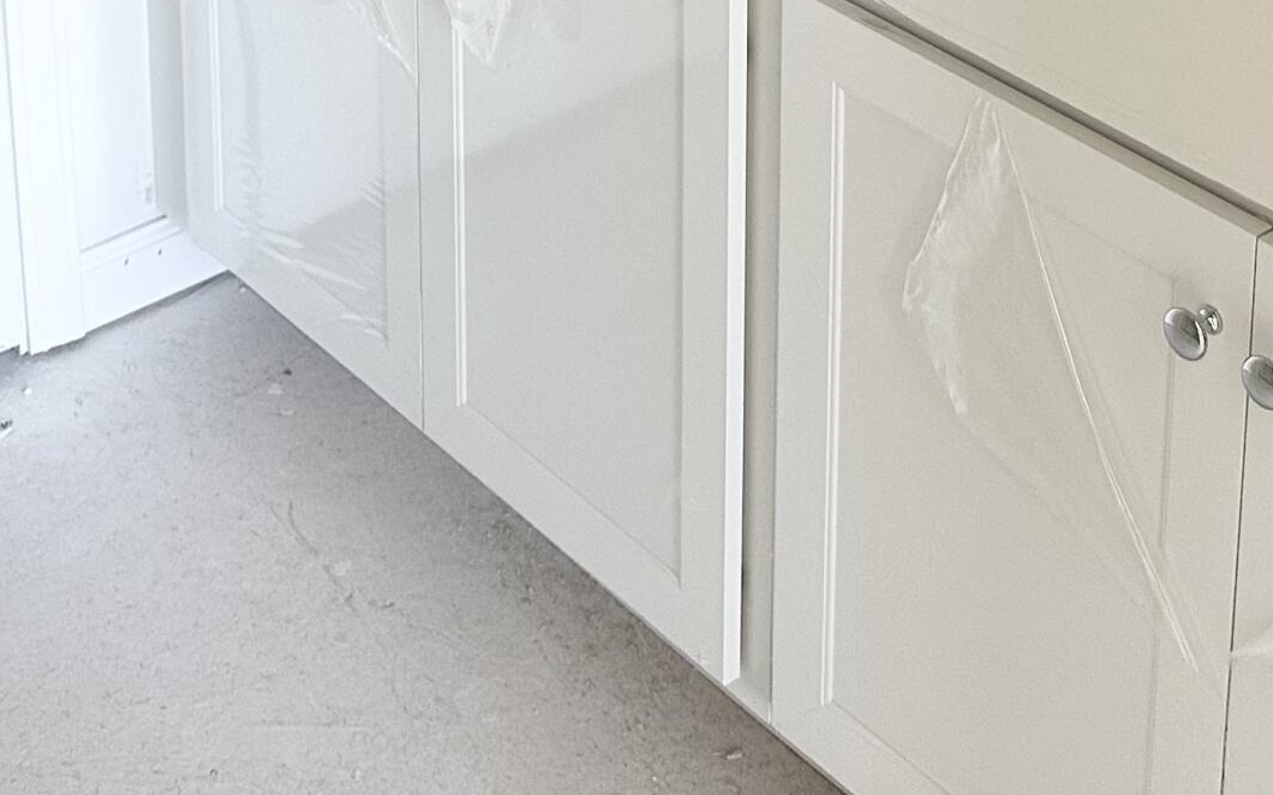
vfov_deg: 15.9
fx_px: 2497
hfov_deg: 28.6
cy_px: -548
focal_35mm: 72
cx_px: 667
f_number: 1.78
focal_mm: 6.86
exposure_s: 1/60
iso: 250
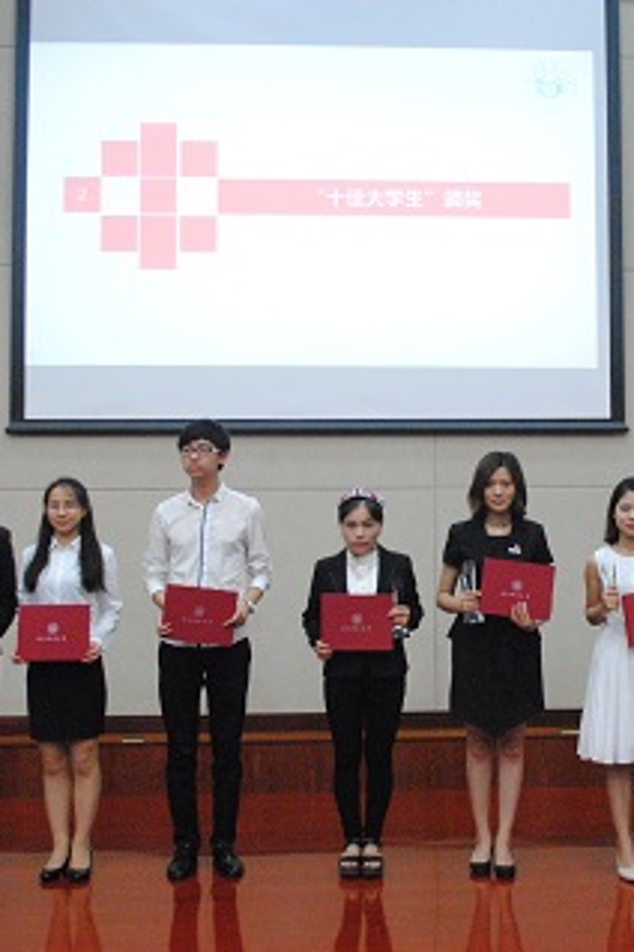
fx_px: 1374
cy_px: 455
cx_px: 464
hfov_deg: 25.7
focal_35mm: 52
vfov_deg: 38.2
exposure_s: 1/30
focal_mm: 22
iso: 1600
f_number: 5
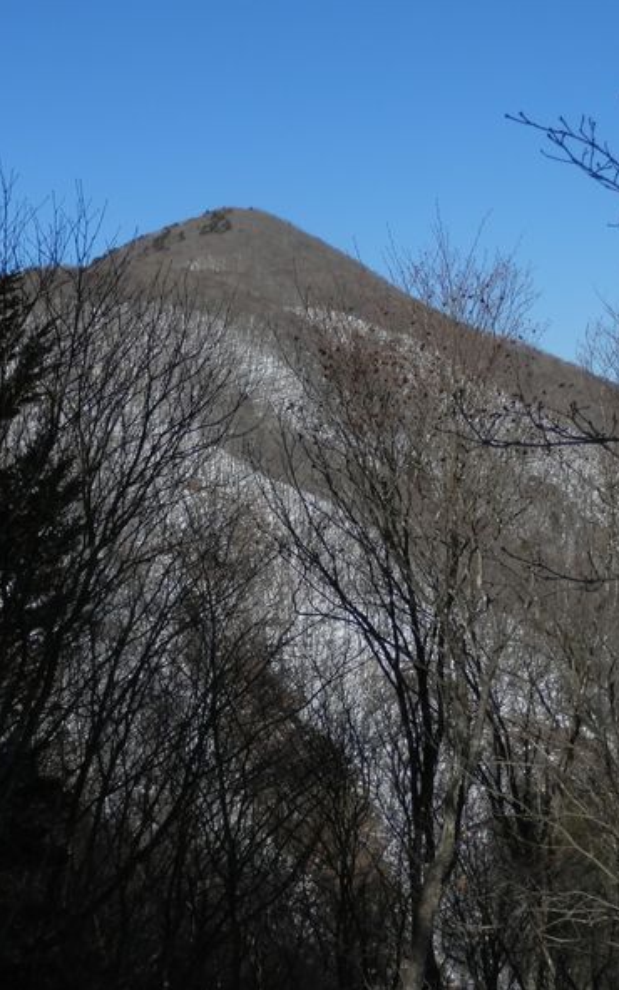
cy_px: 493
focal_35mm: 53
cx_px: 253
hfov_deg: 24.4
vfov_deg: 38.2
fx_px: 1431
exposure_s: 1/160
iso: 80
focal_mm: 6.6
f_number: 10.1
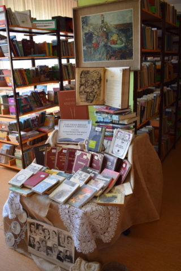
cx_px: 90
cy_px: 136
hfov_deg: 40.0
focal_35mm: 33
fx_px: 249
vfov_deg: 57.2
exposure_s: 1/60
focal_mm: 22
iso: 400
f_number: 4
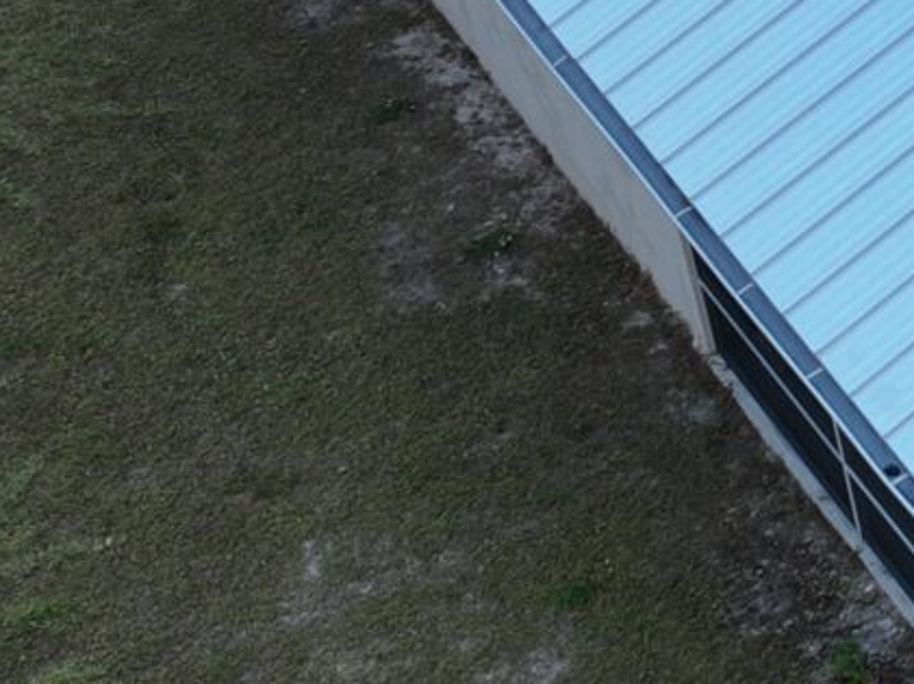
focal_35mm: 146
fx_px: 3852
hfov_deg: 11.8
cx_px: 1926
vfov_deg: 10.1
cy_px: 161
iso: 100
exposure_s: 1/15
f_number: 2.8
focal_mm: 12.29
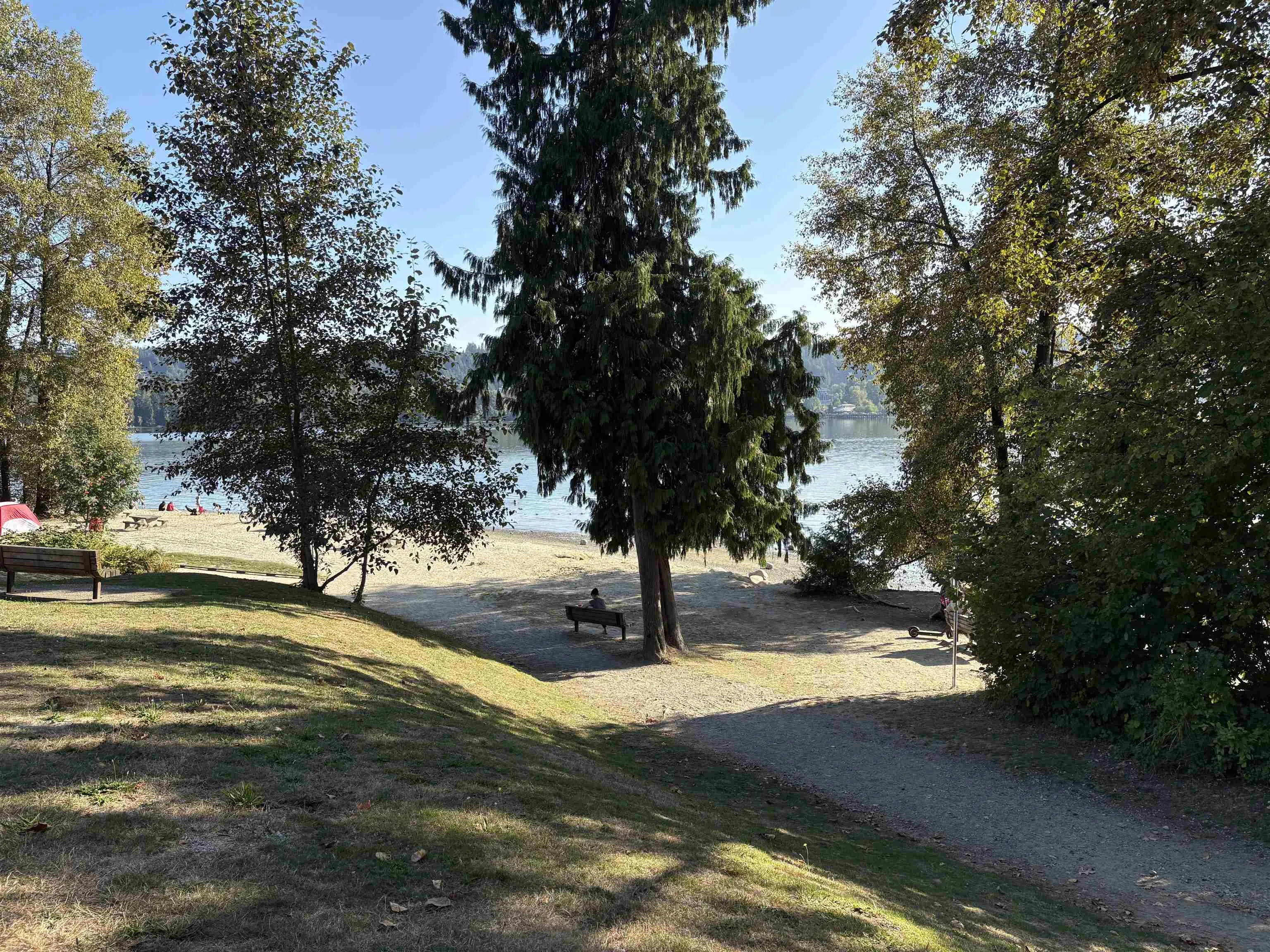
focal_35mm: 26
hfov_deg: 67.3
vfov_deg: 53.1
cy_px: 476
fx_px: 954
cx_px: 635
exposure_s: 1/1311
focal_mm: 5.96
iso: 64
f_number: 1.6
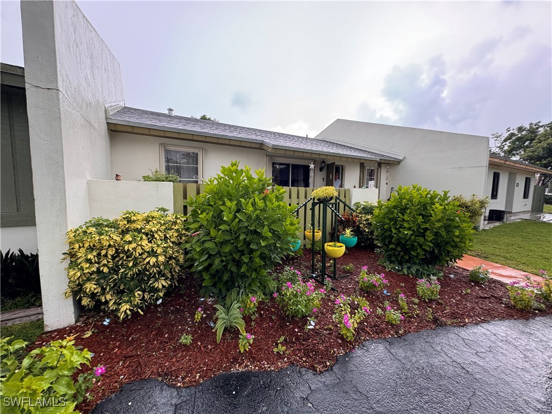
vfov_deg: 85.7
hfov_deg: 102.1
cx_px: 276
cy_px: 207
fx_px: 223
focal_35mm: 14
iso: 80
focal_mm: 2.22
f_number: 2.2
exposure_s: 1/99
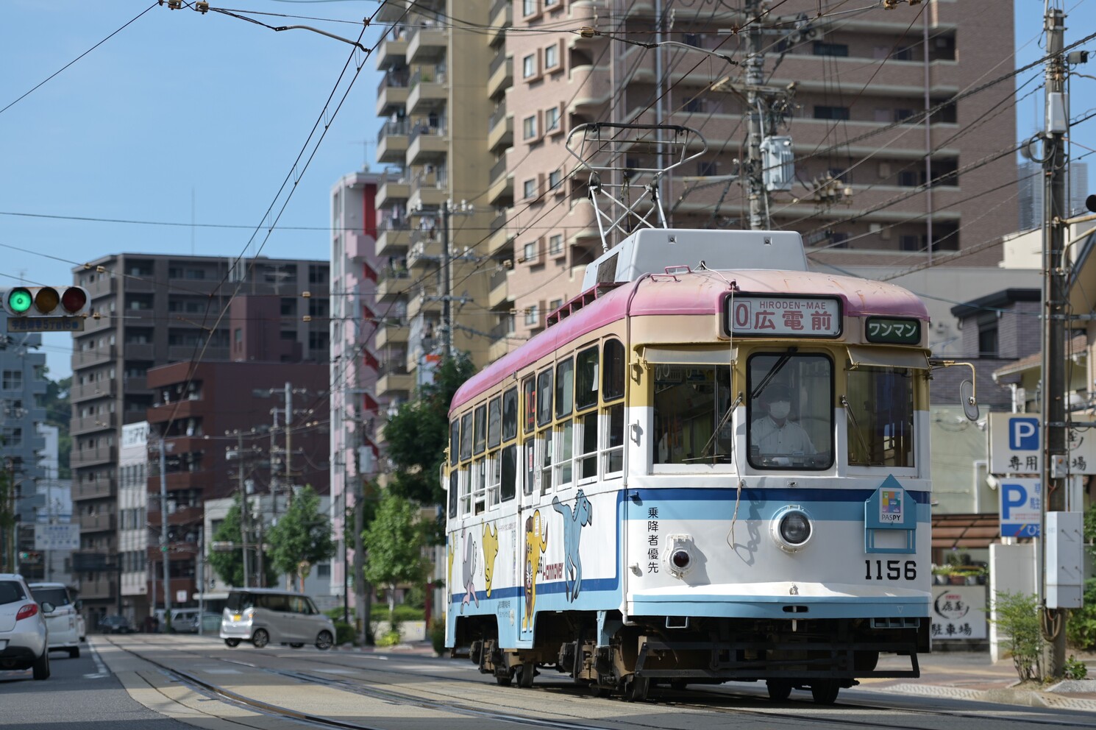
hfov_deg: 20.0
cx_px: 548
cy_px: 365
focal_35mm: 102
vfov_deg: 13.4
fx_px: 3104
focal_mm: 102
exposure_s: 1/1250
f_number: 2.8
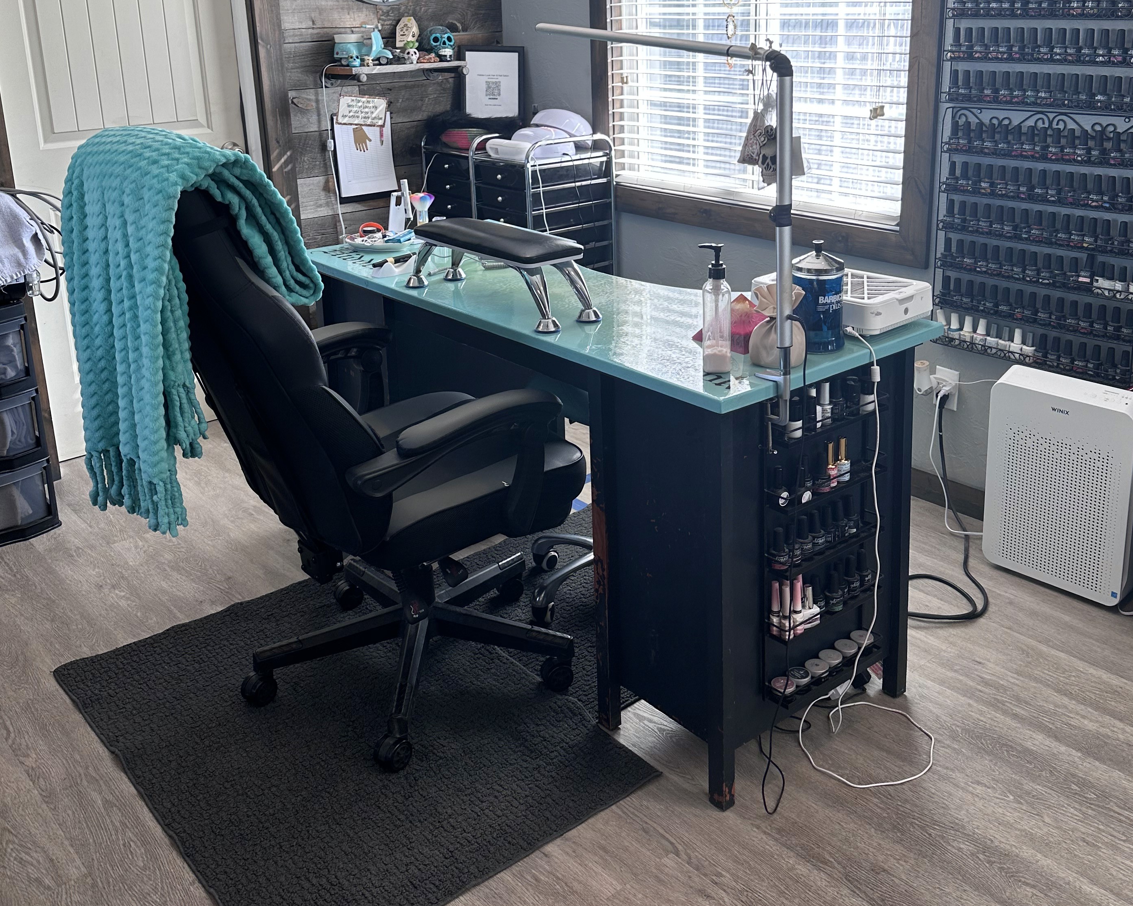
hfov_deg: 52.8
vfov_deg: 42.6
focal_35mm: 34
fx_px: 1140
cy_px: 285
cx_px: 609
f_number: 1.78
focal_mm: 6.86
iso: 80
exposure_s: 1/251
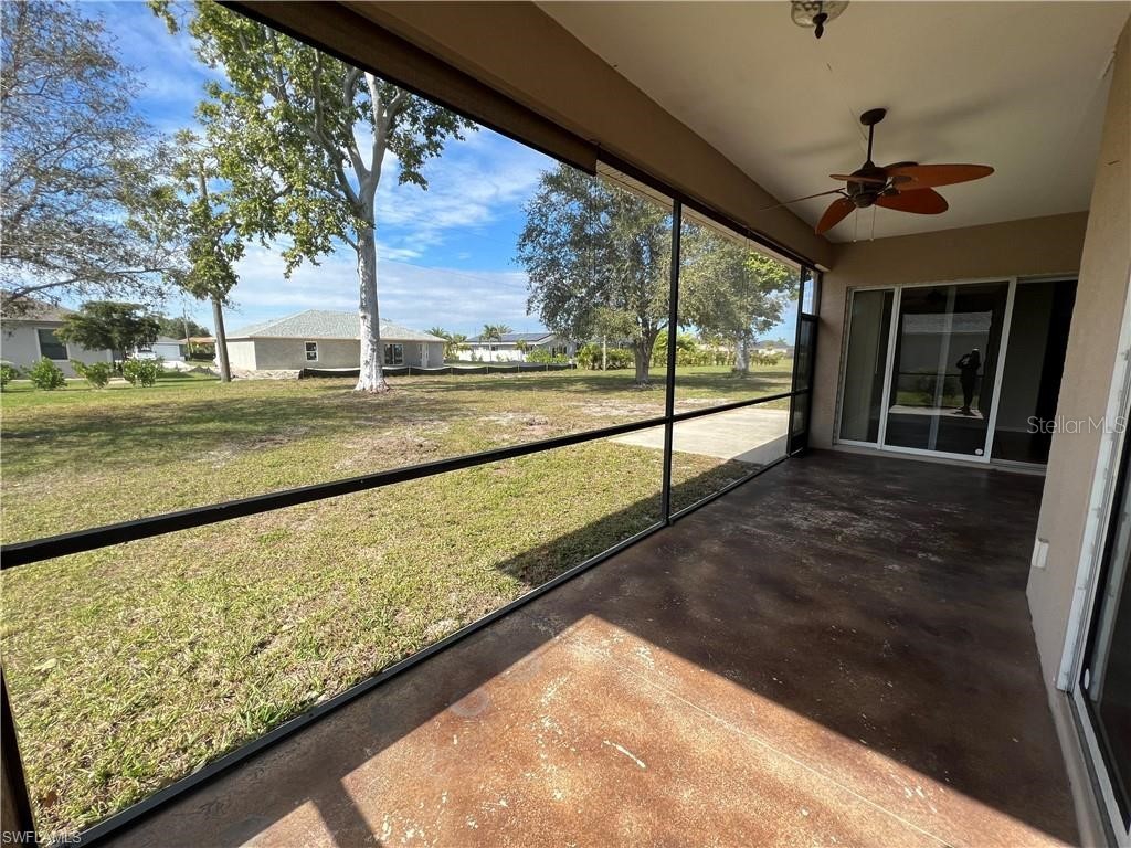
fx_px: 425
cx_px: 566
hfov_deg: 106.2
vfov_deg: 89.9
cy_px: 424
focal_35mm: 13
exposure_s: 1/686
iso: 32
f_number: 1.8
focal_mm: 1.57
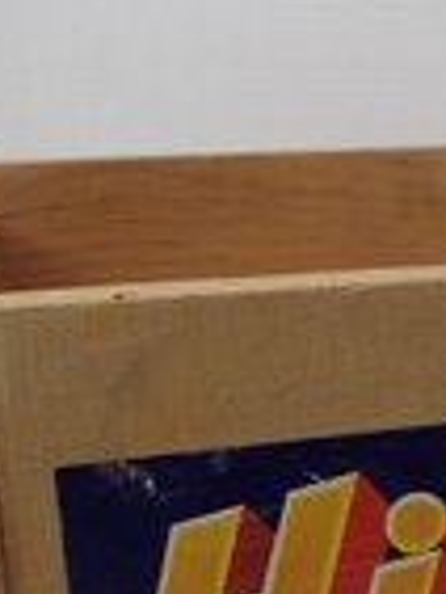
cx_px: 558
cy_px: 508
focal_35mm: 90
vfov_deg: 21.4
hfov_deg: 15.7
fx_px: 1544
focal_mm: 6.64
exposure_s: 1/160
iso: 250
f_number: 4.7
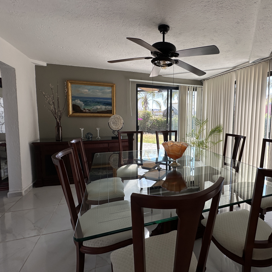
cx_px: 165
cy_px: 129
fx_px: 160
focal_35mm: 18
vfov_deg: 80.7
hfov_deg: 79.6
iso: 40
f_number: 2.2
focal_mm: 2.22
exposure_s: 1/262
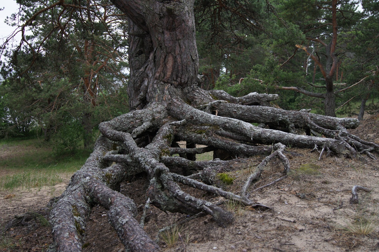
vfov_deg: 34.2
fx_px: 410
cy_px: 126
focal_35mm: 39
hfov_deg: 49.6
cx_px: 190
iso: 100
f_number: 4.5
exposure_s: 1/160
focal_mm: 26
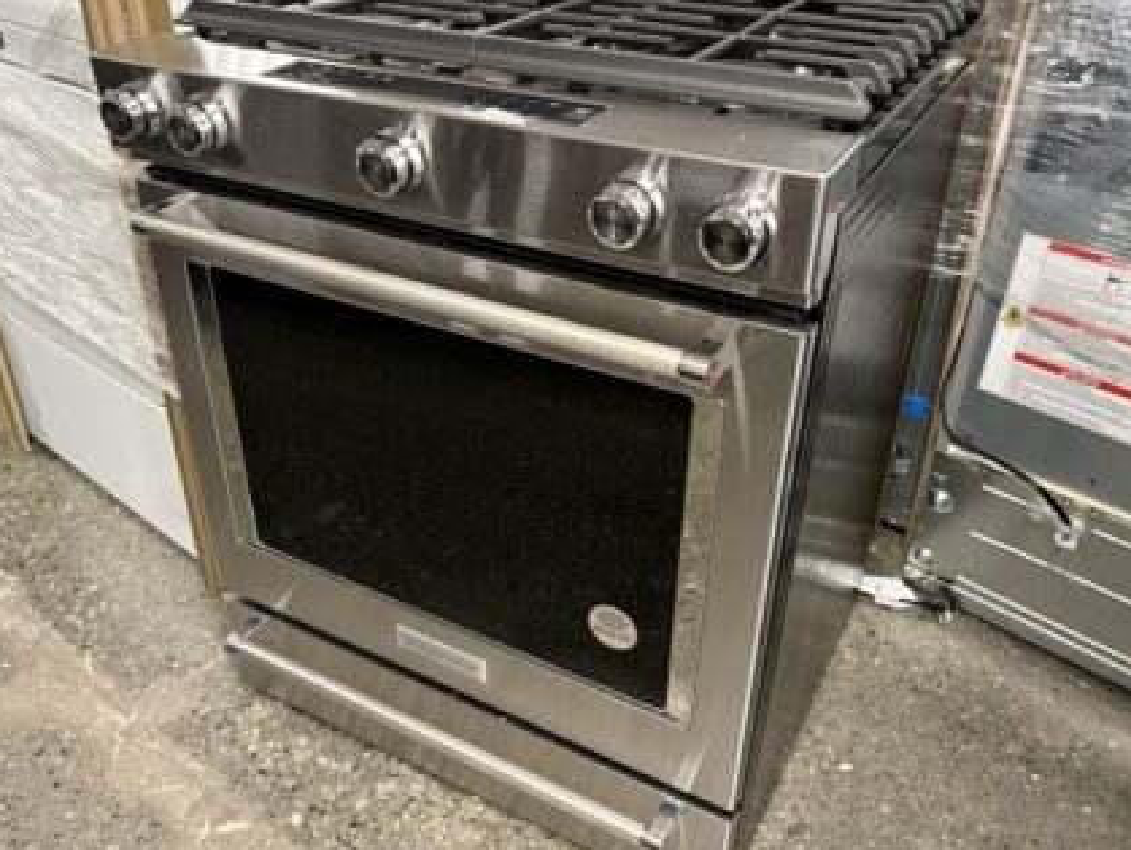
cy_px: 417
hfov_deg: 58.3
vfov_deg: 45.5
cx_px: 534
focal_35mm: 31
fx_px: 1014
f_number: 1.6
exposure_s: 1/40
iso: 400
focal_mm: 5.96
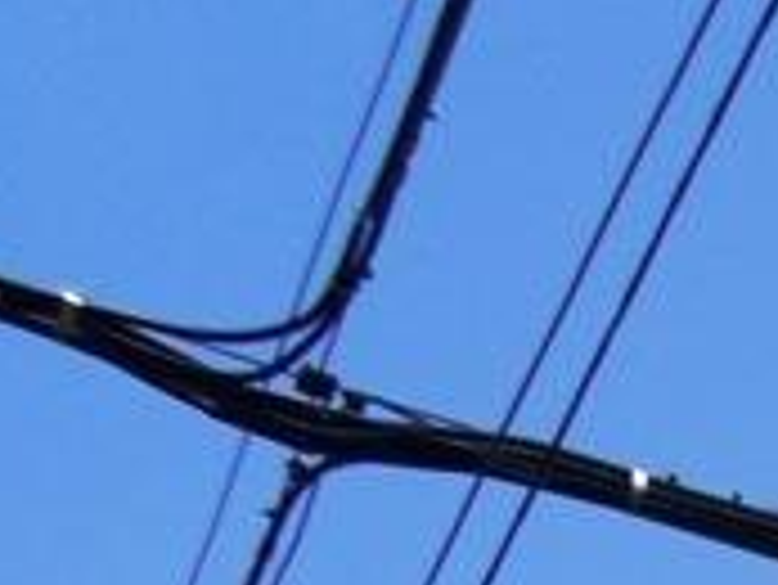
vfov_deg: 8.8
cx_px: 1821
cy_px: 1570
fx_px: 3329
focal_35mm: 148
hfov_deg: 11.3
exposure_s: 1/180
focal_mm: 4.5
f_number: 9.2
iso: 80
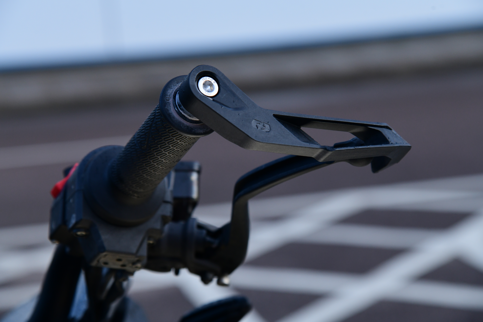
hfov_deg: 17.1
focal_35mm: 120
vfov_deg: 11.4
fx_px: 1610
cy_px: 161
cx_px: 242
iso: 1000
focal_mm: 120
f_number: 6.3
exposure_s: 1/160
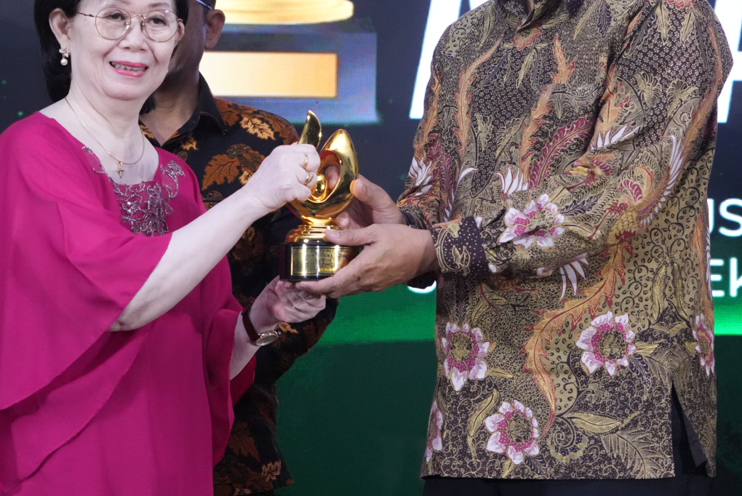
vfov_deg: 9.7
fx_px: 2909
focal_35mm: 141
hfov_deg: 14.5
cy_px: 105
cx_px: 404
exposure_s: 1/200
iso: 6400
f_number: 5.6
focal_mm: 89
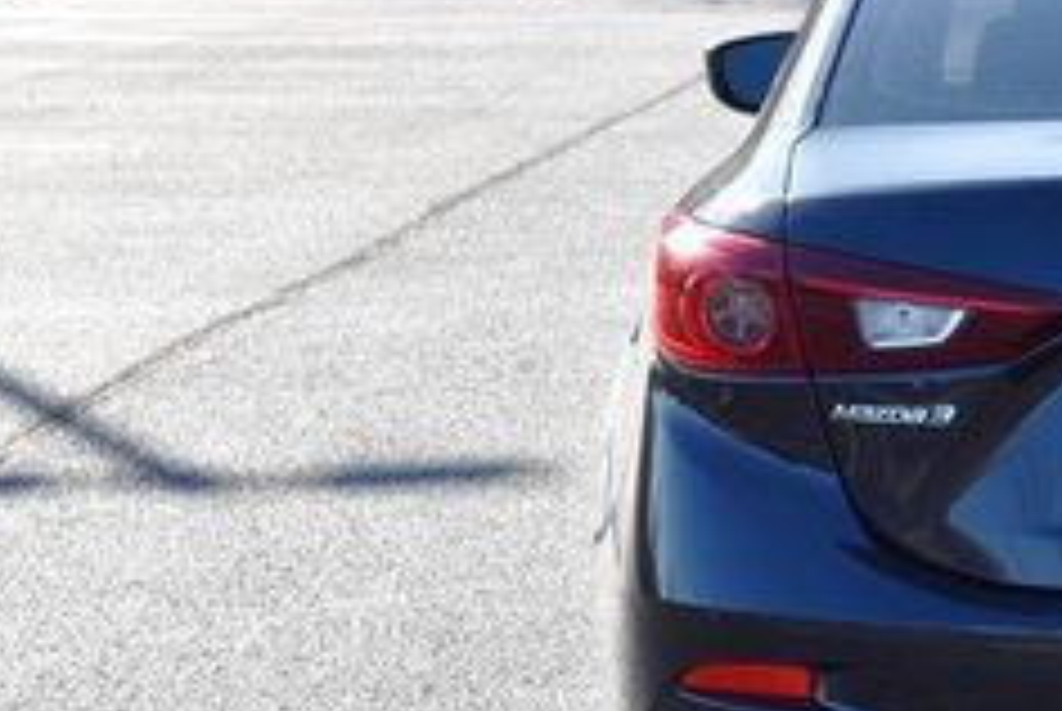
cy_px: 214
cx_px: 1382
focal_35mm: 130
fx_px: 3840
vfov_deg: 10.6
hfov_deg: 15.0
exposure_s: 1/250
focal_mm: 32
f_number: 8
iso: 140
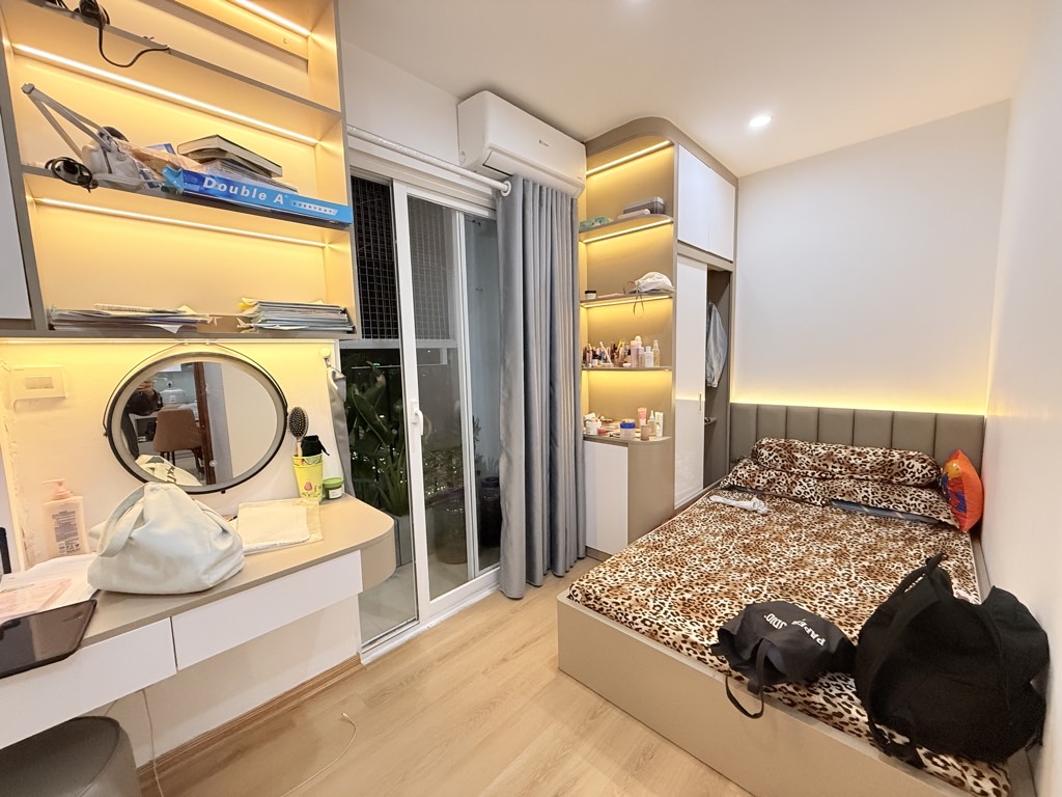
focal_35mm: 14
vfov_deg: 85.7
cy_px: 398
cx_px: 531
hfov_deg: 102.1
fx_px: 430
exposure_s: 1/100
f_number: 2.2
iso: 500
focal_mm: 2.22
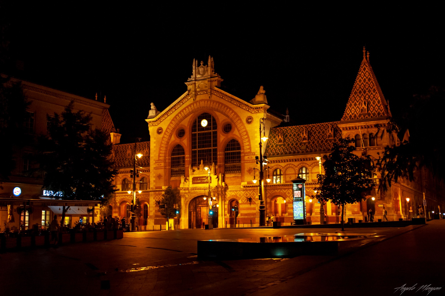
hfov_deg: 48.5
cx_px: 222
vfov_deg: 33.3
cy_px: 148
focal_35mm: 40
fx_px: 494
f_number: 3.5
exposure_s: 1/50
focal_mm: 40
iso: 3200
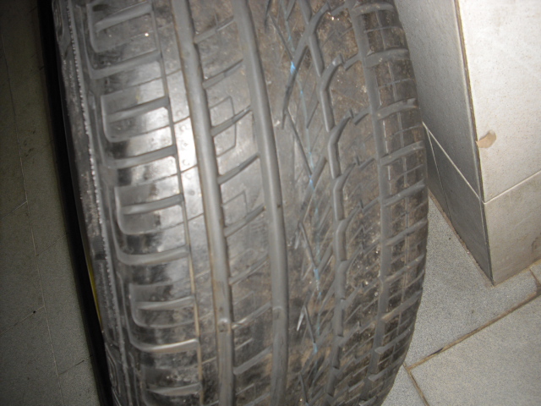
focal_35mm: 38
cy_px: 203
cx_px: 270
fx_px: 594
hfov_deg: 49.0
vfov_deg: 37.7
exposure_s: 1/60
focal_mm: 6.2
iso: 100
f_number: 2.8
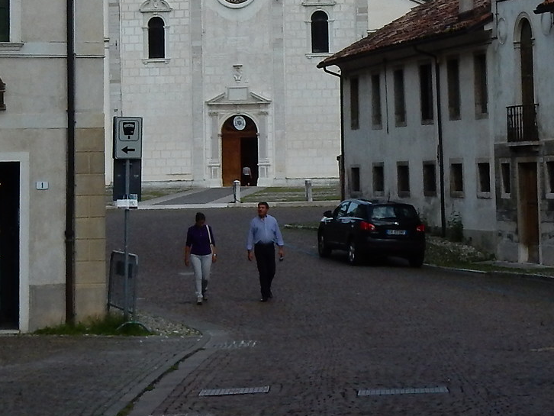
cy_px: -48
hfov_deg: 16.5
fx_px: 1905
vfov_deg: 12.2
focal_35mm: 119
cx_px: 334
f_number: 4
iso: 125
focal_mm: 6.4
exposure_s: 1/1000
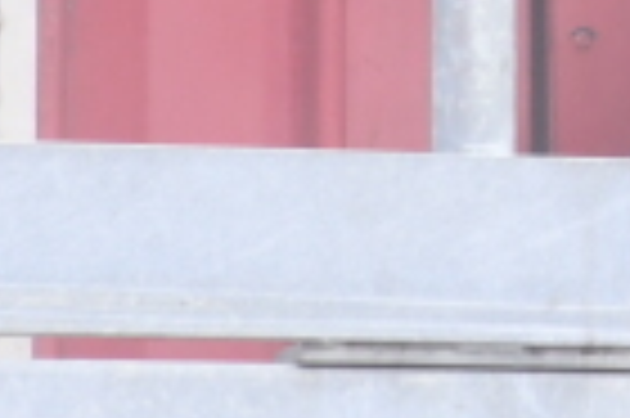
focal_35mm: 1041
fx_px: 18196
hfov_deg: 2.0
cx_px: 1912
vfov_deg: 1.3
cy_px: -888
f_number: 5.6
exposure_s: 1/125
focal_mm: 105
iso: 720
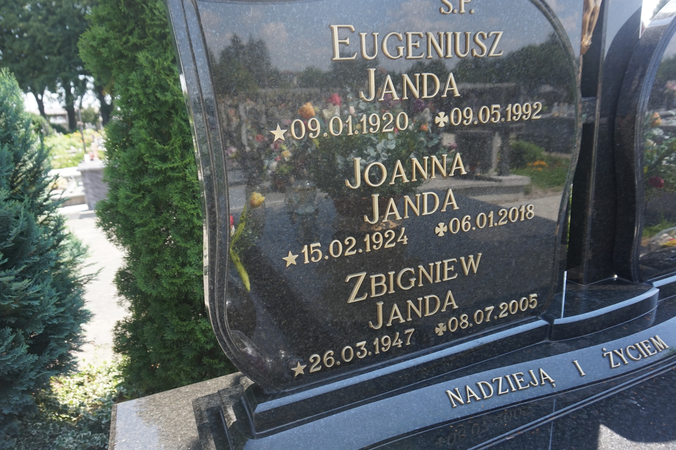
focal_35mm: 24
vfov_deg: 53.1
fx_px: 450
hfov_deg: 73.8
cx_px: 338
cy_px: 225
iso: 100
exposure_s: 1/160
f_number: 4
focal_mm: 16
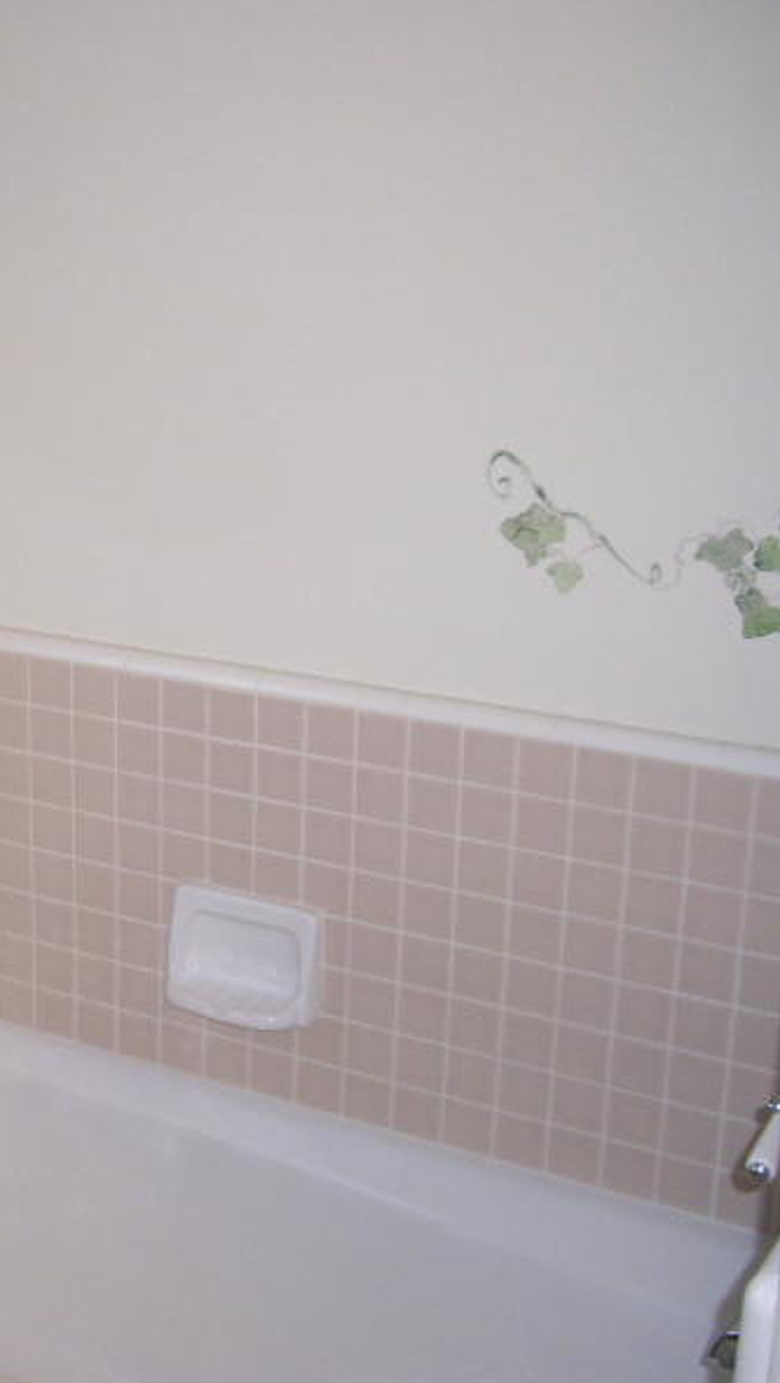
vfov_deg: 37.2
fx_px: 2056
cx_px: -80
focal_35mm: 56
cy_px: 690
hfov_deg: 20.5
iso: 400
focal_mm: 7.9
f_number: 2.8
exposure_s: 1/40
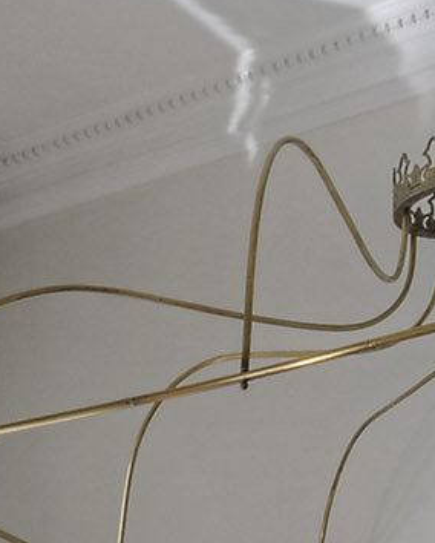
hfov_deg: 12.6
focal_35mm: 119
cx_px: -113
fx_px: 1912
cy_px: 1008
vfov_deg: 14.1
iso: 500
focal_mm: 12
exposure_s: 1/30
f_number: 14
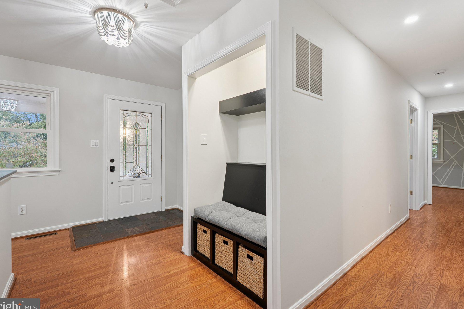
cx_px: 233
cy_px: 152
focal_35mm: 17
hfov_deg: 93.3
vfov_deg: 70.4
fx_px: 219
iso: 250
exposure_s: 1/6
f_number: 8
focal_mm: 16
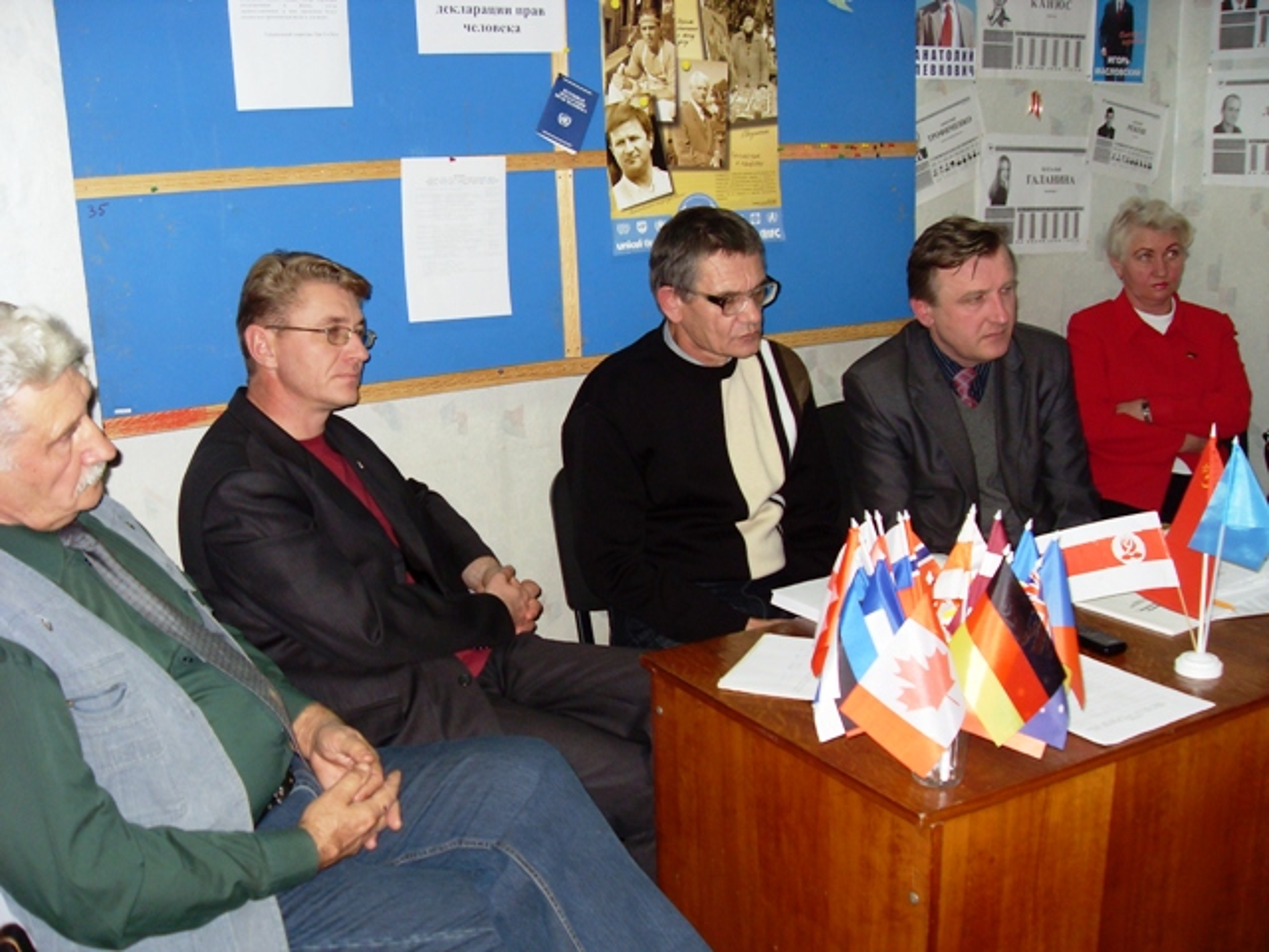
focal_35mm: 35
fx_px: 1283
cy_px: 476
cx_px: 634
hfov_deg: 52.6
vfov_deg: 40.7
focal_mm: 6.3
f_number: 2.8
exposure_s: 1/45
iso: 100
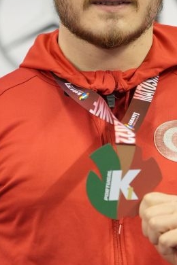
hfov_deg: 2.2
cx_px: 124
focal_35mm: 615
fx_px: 4535
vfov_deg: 3.4
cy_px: 116
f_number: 2.8
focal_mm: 200
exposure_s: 1/250
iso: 1000
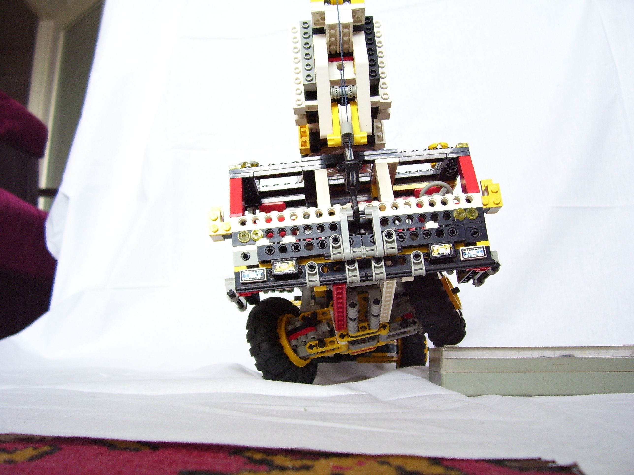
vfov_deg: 41.8
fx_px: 623
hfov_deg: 54.0
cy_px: 238
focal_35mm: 34
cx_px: 317
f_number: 2.7
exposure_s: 1/20
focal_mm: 5.6
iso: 160
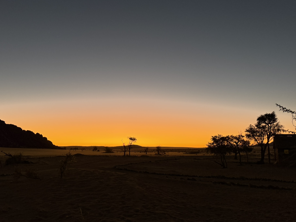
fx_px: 231
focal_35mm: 27
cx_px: 136
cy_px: 117
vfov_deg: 51.3
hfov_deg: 65.2
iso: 250
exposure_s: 1/60
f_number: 1.78
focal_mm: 6.76
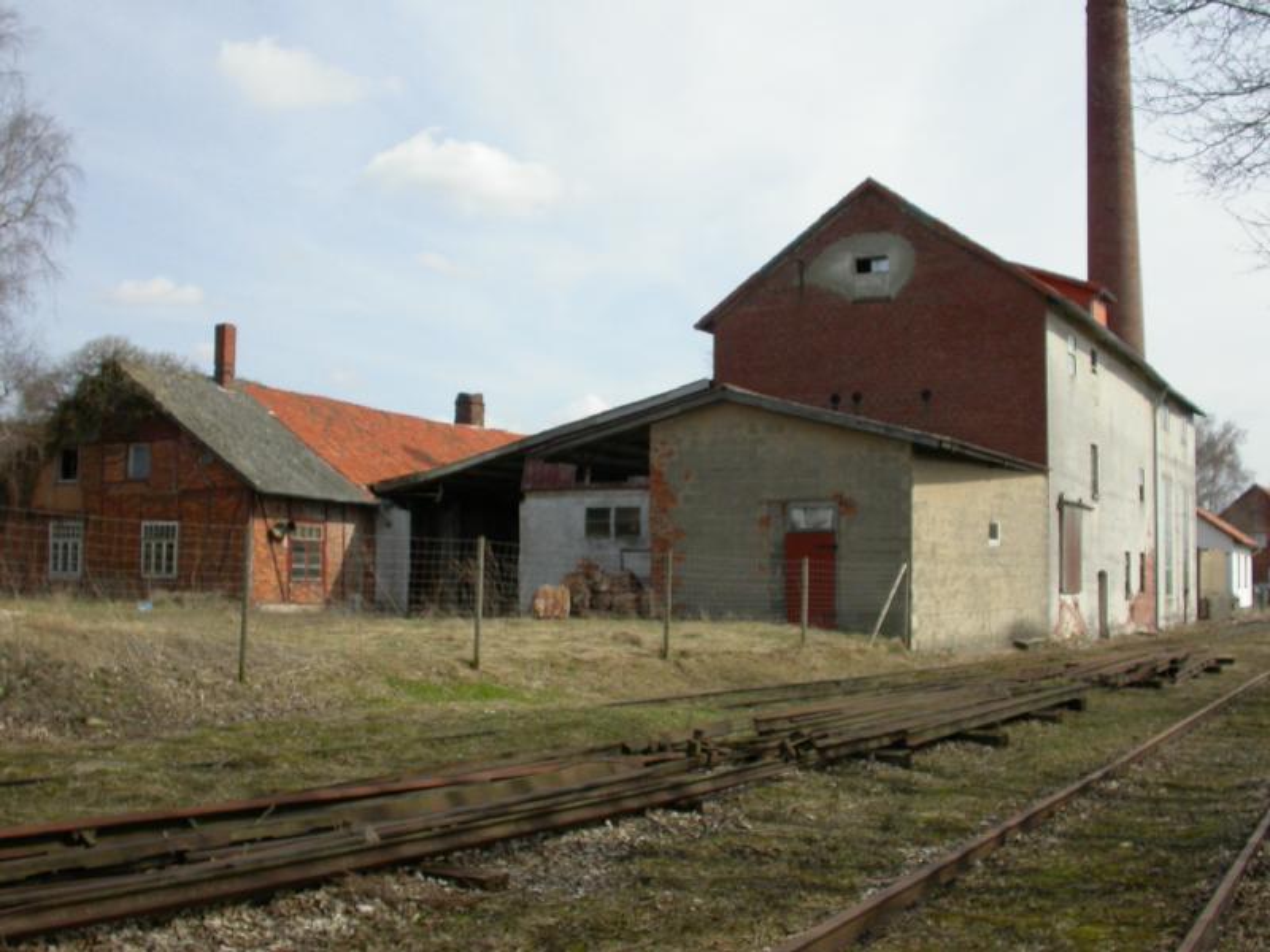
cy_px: 476
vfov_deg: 37.7
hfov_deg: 49.0
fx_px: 1394
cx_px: 635
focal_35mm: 38
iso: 100
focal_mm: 7.85
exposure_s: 1/589
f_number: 5.3
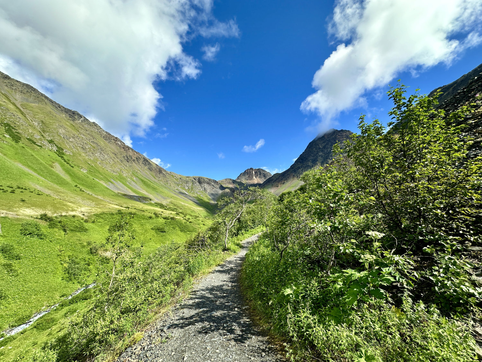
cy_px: 181
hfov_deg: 102.1
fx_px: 195
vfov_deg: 85.7
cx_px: 241
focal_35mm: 14
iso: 50
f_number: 2.2
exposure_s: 1/1289
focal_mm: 2.2
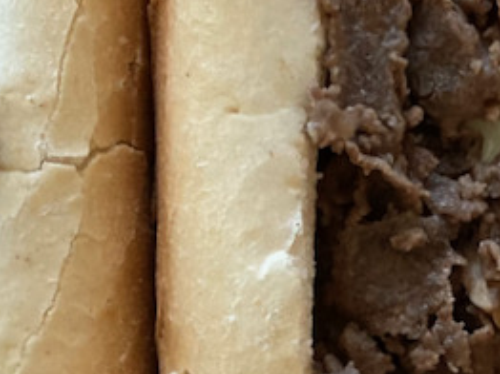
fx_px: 1977
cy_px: 321
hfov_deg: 13.8
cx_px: 656
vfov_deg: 10.8
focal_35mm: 137
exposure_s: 1/60
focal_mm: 3.99
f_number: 1.8
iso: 200
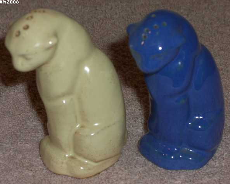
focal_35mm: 120
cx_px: 112
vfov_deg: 12.9
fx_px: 817
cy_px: 92
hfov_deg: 16.0
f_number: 10.8
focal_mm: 23.7
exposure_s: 1/30
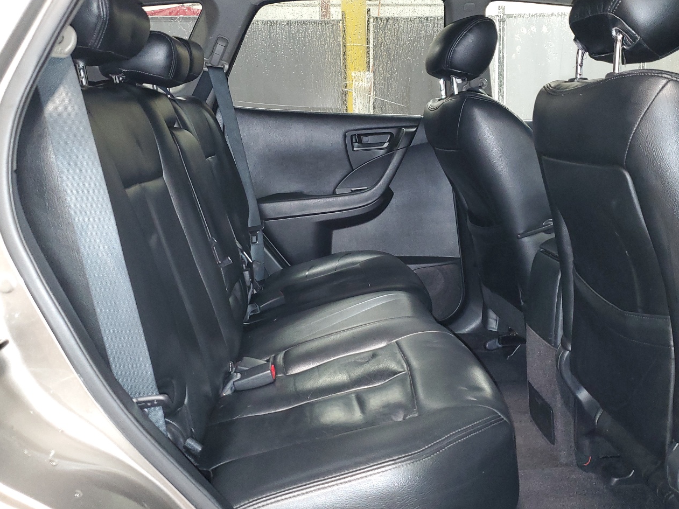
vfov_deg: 42.9
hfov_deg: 55.2
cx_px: 378
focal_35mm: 33
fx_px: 647
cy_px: 238
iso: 178
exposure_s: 1/10
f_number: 1.5
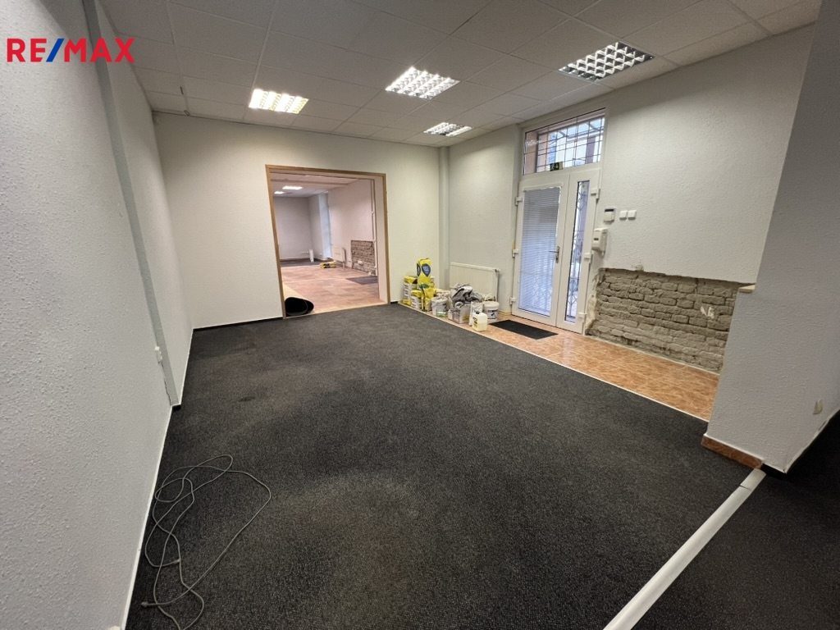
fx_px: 315
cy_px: 315
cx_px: 420
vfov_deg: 89.9
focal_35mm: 13
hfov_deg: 106.2
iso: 160
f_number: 1.8
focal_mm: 1.57
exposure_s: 1/50
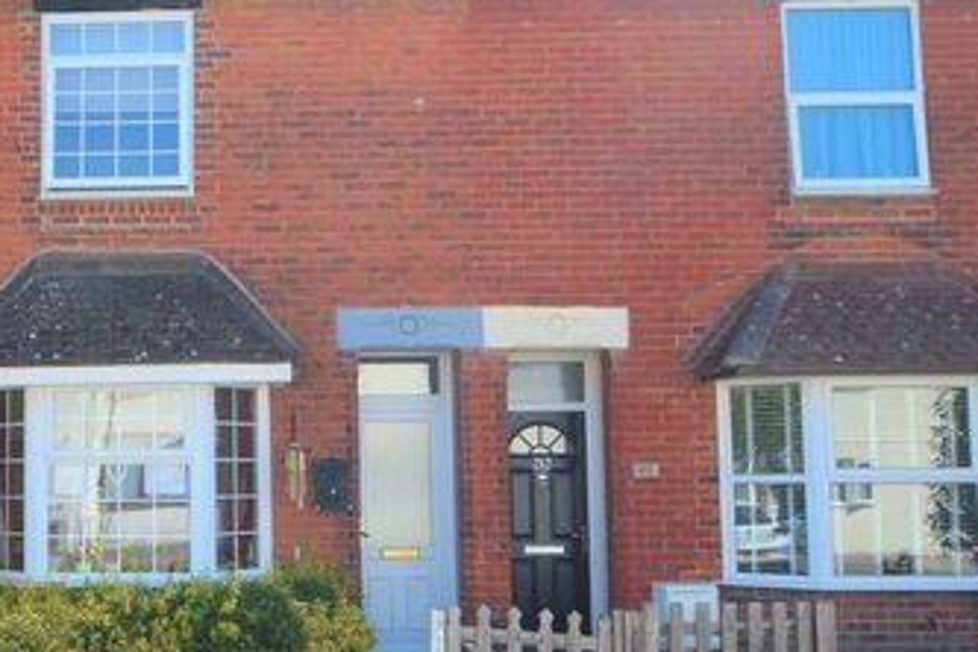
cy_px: 427
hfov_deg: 43.8
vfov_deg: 32.4
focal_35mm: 41
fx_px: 1115
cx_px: 123
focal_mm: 13
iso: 200
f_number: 8
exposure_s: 1/250
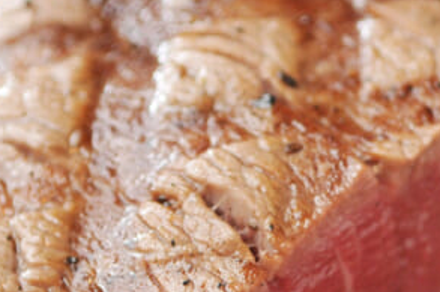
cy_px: 352
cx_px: 423
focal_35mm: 289
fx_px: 3521
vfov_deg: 4.7
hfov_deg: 7.1
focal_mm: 55
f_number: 5
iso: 640
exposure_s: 1/200
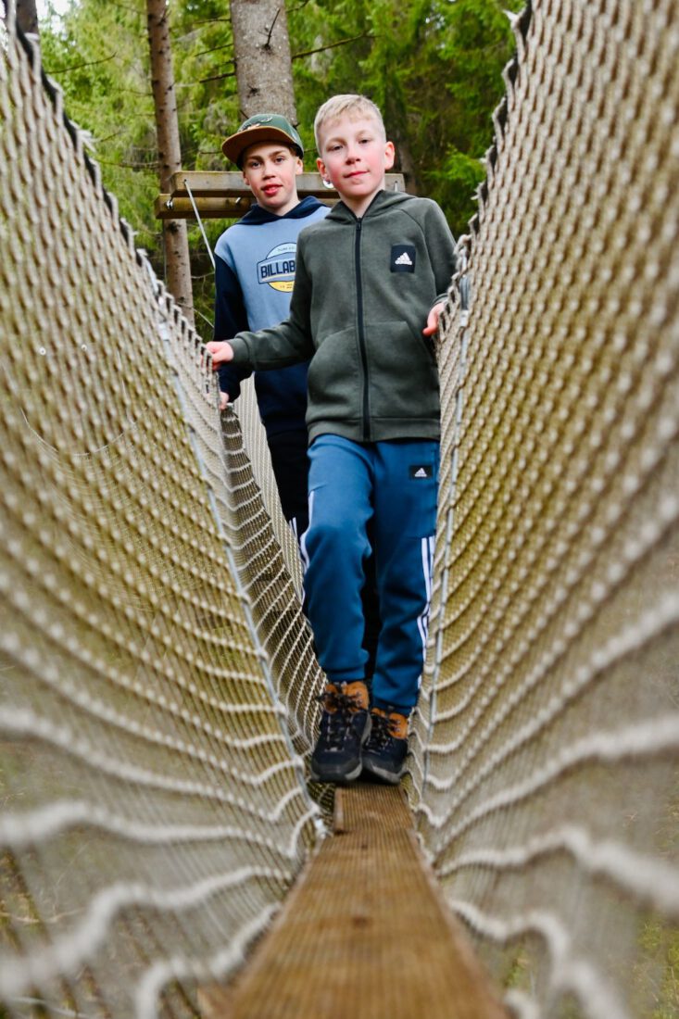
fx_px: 1019
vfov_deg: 53.1
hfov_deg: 36.9
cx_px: 340
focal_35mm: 36
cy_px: 510
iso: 400
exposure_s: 1/200
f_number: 2.8
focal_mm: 24
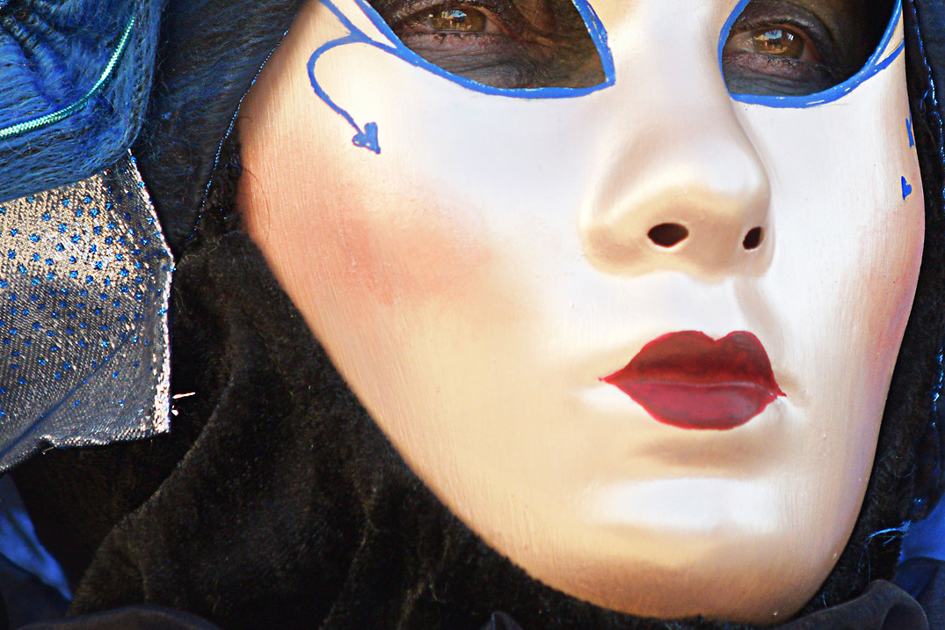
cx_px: 905
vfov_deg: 2.1
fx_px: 17581
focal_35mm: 670
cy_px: 115
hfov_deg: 3.1
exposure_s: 1/1000
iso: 800
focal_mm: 200
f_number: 4
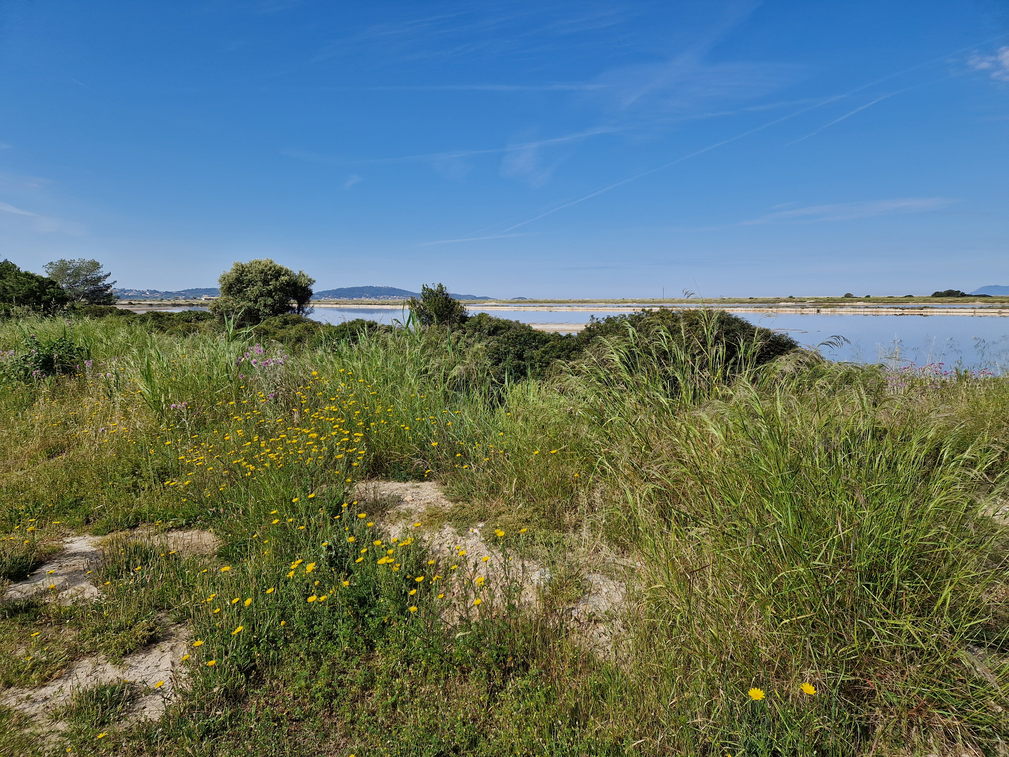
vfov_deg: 58.9
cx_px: 504
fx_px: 670
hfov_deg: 73.9
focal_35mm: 23
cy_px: 378
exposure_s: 1/2408
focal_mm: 5.4
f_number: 1.8
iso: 50
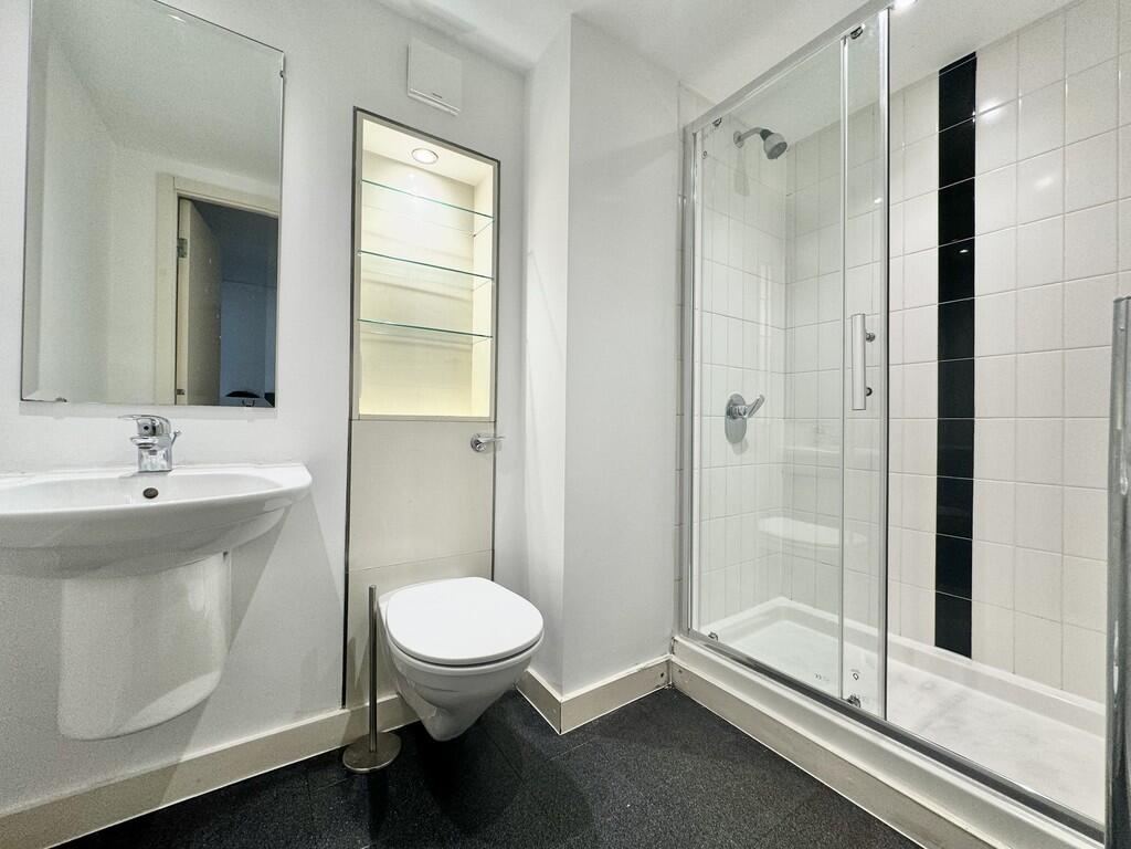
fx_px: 457
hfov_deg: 102.1
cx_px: 566
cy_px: 424
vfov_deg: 85.7
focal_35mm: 14
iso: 100
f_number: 2.2
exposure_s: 1/100
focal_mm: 2.22
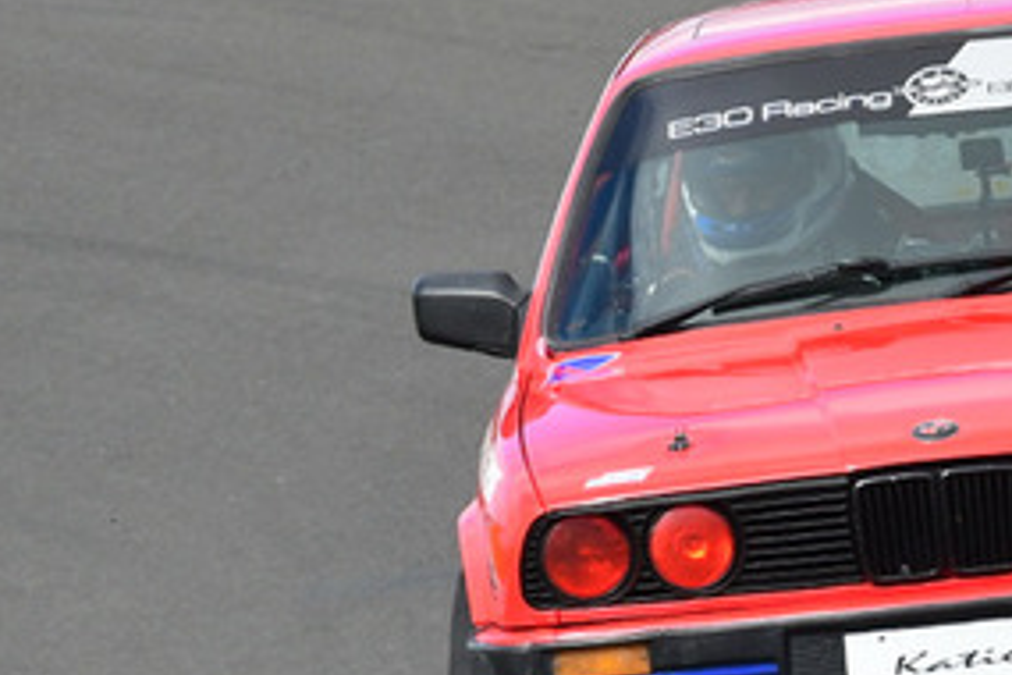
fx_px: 44974
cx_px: 788
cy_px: 334
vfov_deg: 0.9
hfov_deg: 1.3
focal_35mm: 1600
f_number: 10
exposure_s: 1/640
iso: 640
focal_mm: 380
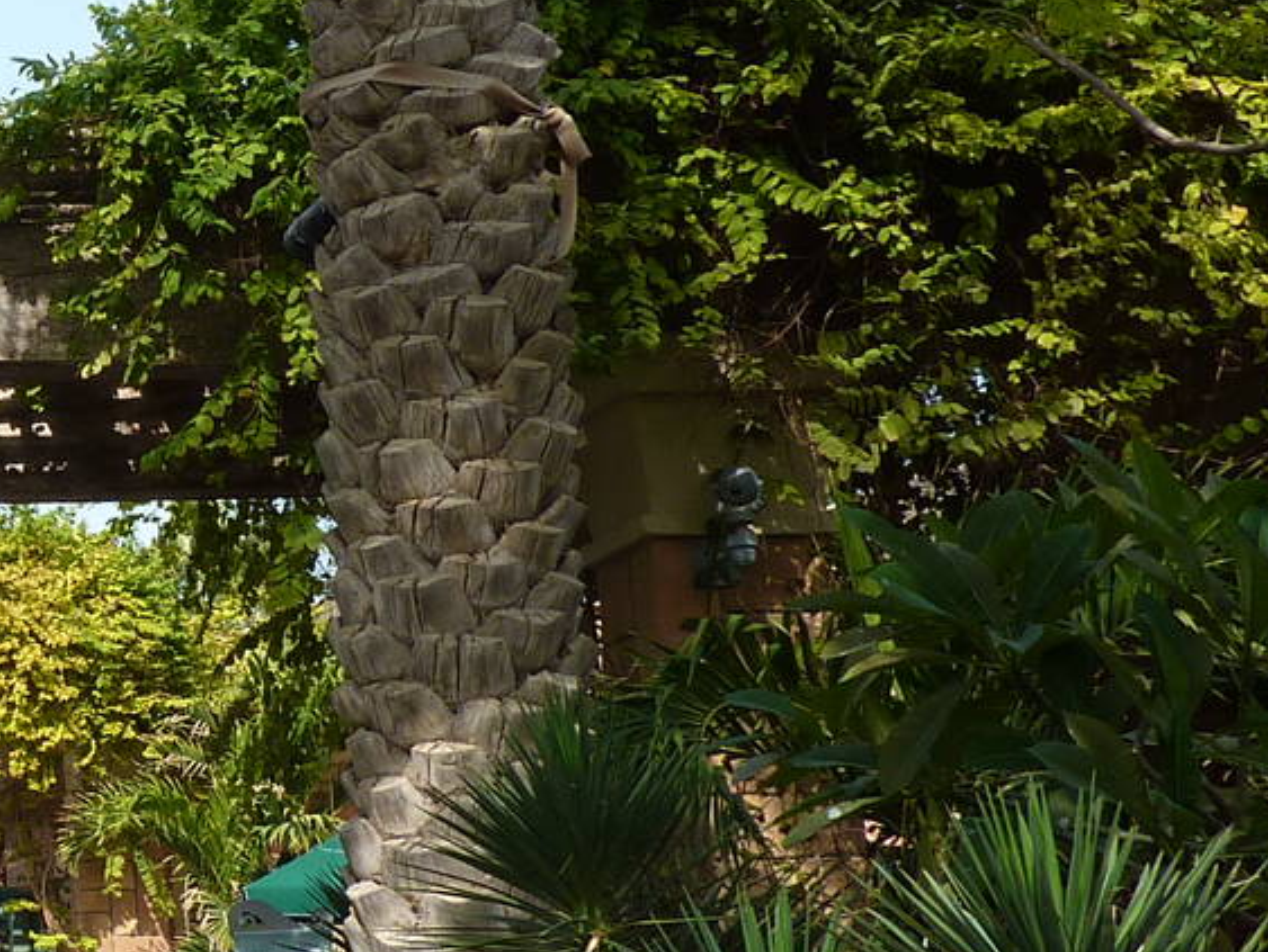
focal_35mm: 71
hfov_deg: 24.1
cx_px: -363
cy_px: 475
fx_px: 2602
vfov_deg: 20.7
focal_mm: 4.1
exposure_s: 1/400
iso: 80
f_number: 4
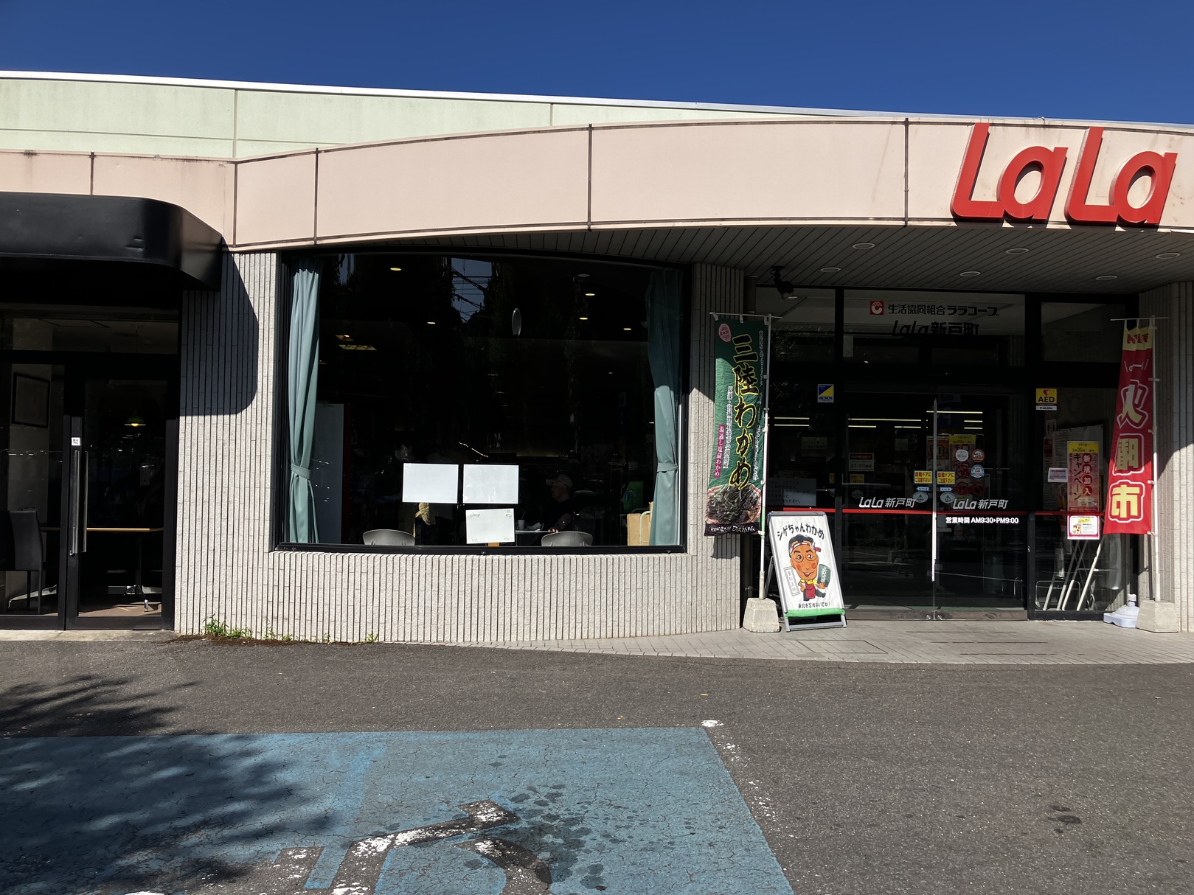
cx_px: 597
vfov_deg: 49.7
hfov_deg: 63.4
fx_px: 966
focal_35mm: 28
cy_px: 448
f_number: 1.8
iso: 32
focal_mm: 3.99
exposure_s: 1/2703
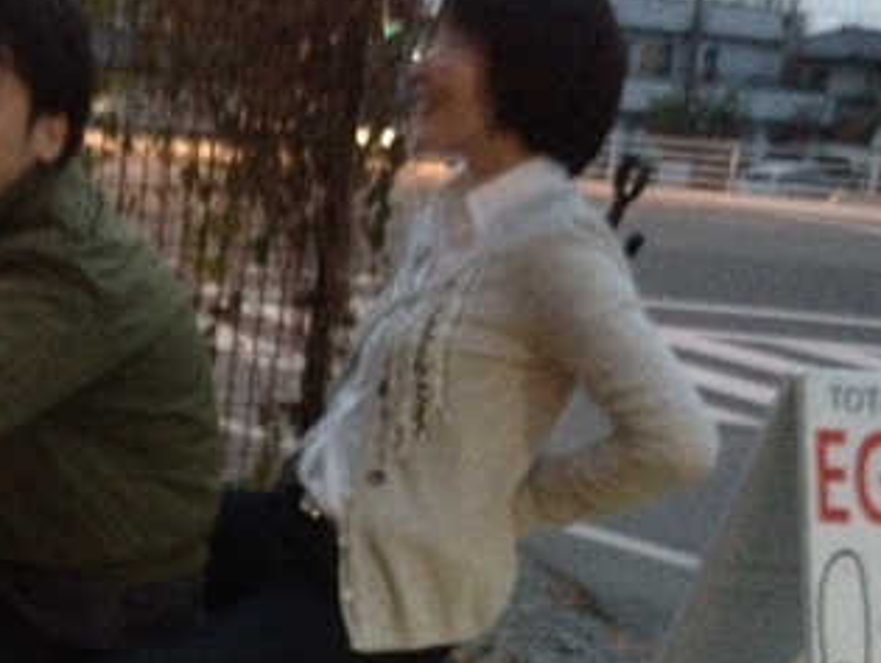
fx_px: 1809
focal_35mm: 71
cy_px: 559
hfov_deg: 26.2
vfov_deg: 20.5
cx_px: 36
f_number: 2.4
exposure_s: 1/15
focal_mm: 4.28
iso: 800
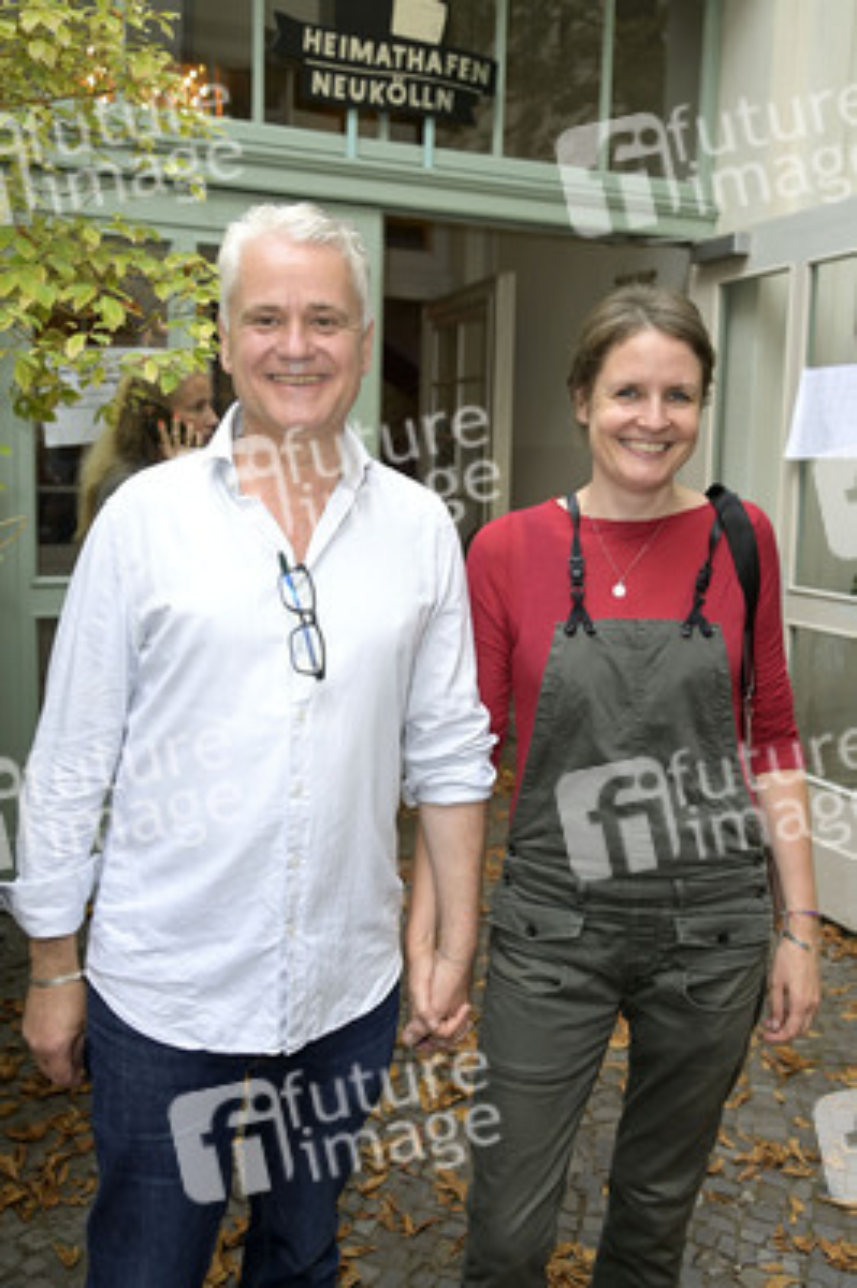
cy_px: 644
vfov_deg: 60.3
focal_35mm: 31
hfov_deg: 42.3
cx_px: 428
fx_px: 1109
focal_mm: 31
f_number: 4.5
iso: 500
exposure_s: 1/160
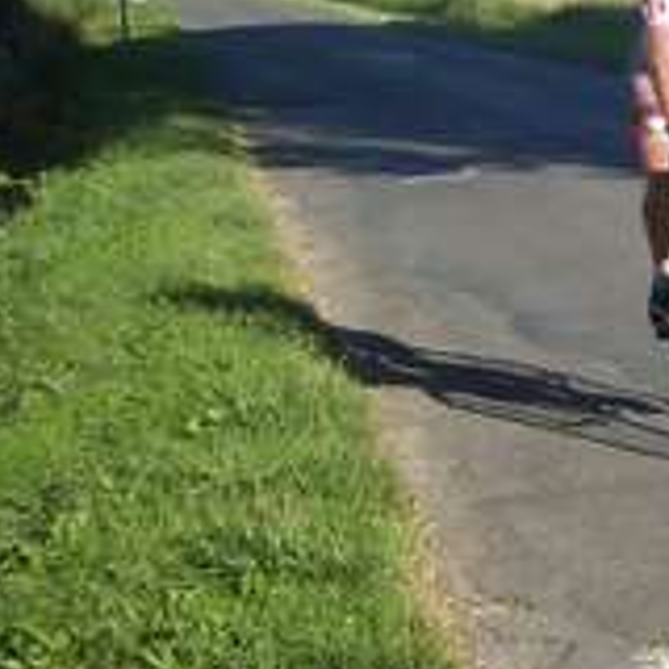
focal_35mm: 116
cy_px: 263
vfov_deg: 15.0
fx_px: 2536
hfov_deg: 13.6
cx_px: 1167
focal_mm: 5.8
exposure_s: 1/800
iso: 80
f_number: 2.6
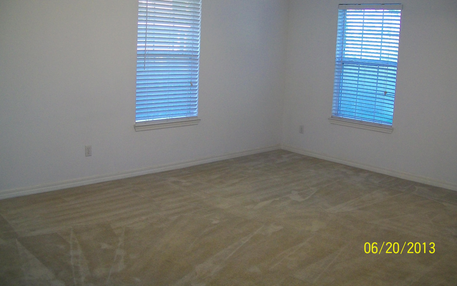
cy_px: 111
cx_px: 225
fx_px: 461
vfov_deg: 34.3
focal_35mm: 37
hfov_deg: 52.7
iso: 160
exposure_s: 1/60
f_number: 2.7
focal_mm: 6.1
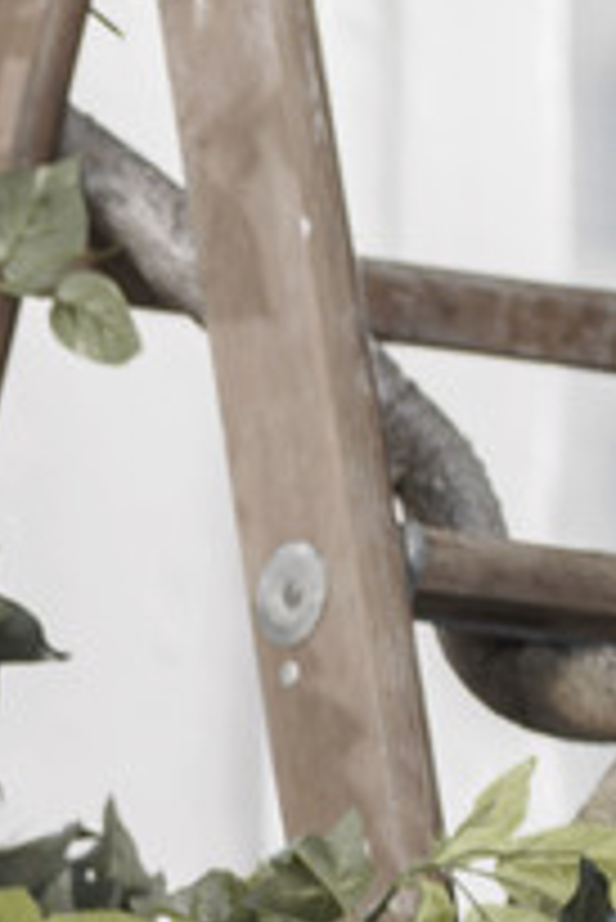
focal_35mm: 670
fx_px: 17166
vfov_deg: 3.1
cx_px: -1718
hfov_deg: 2.0
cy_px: 1705
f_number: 2.8
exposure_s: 1/200
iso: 64
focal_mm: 85
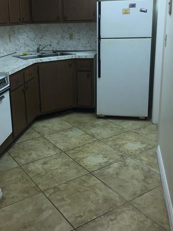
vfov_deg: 46.4
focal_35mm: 40
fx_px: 266
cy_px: 87
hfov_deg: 35.9
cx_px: 72
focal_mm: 4.15
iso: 64
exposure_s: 1/30
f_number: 2.2
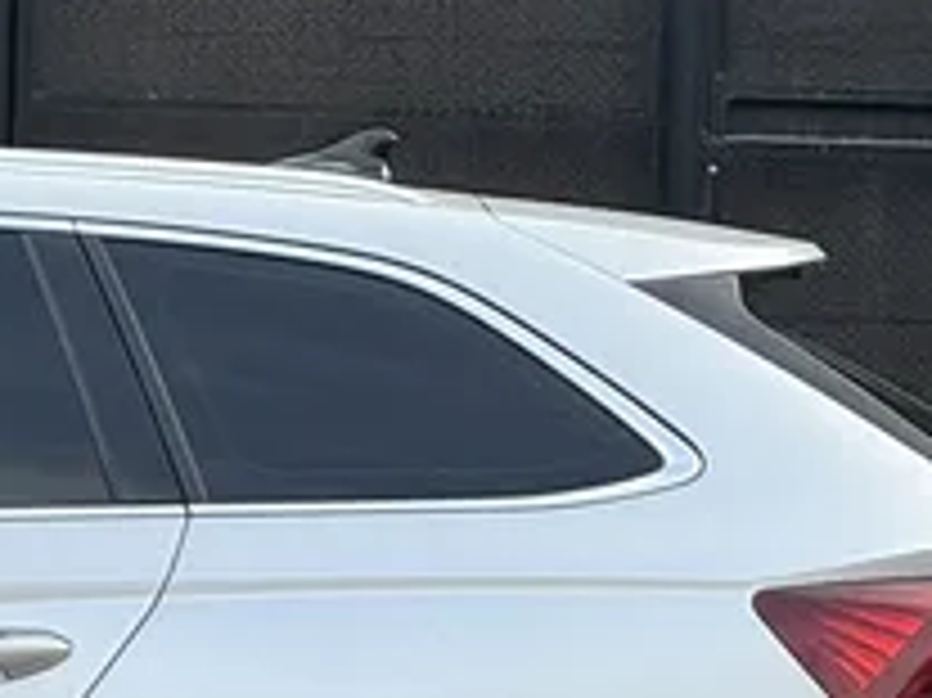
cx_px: -833
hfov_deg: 3.5
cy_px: 369
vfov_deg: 2.7
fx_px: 14961
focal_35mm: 556
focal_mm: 15.66
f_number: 2.8
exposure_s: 1/138
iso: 50
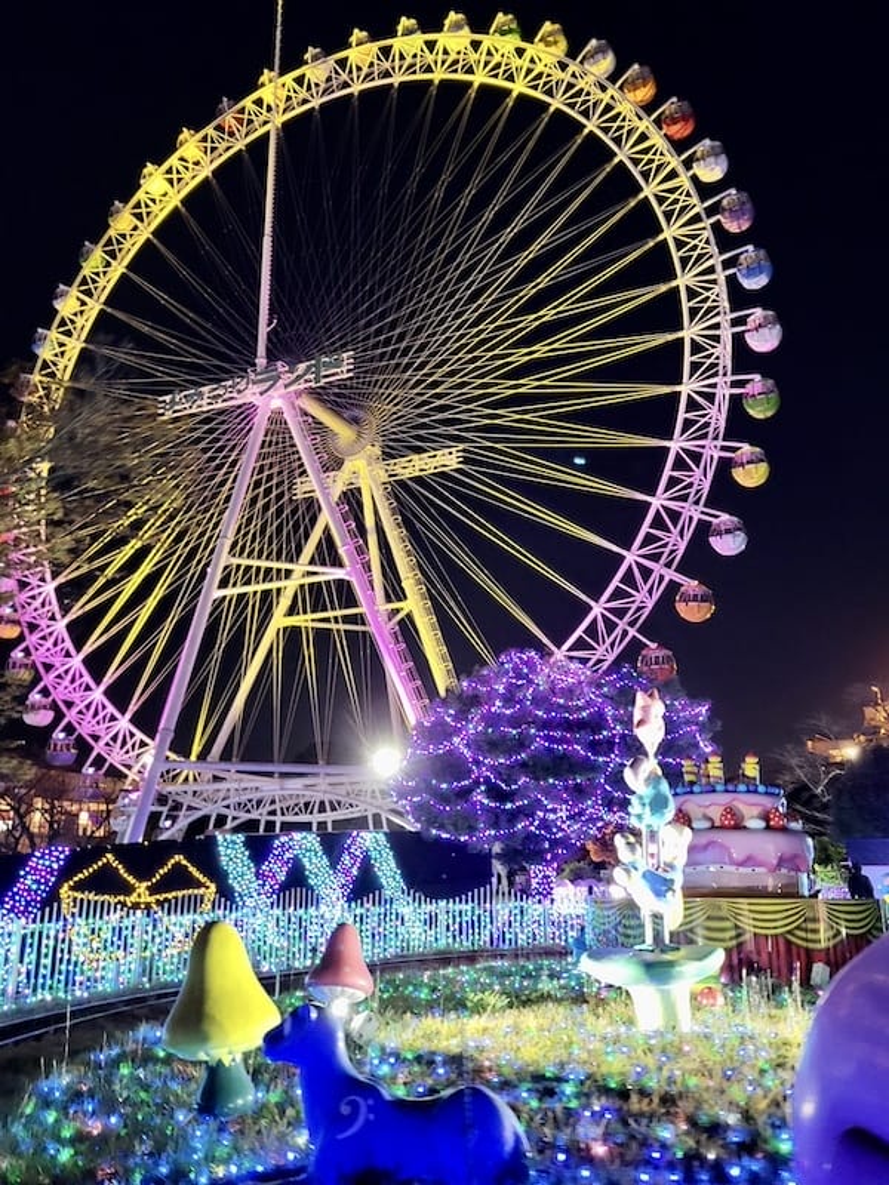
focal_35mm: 26
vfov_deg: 67.3
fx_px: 890
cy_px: 592
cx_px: 444
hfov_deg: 53.1
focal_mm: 5.4
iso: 500
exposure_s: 1/25
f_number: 1.8
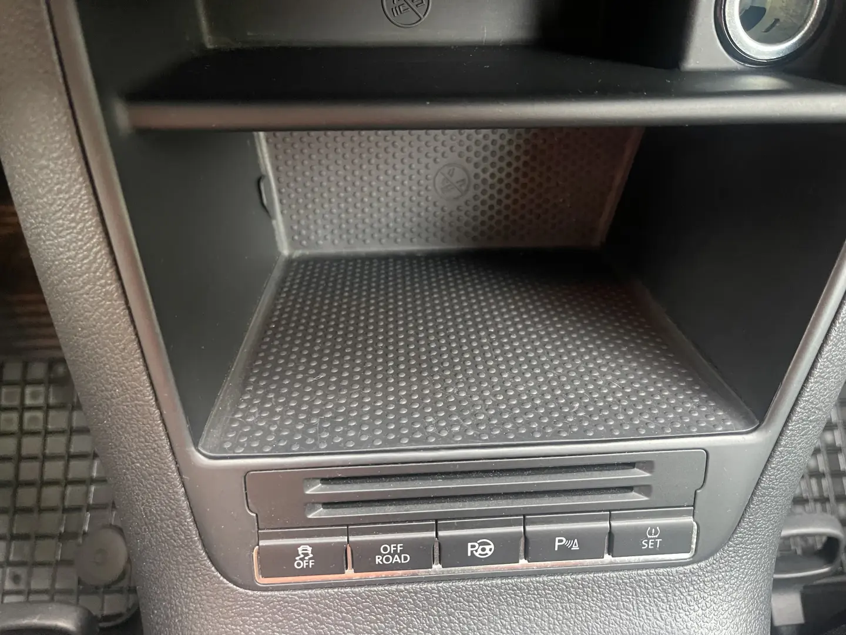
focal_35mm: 25
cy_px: 318
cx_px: 423
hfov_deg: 69.4
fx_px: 611
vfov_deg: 54.9
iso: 640
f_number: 1.6
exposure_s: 1/30
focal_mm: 5.1
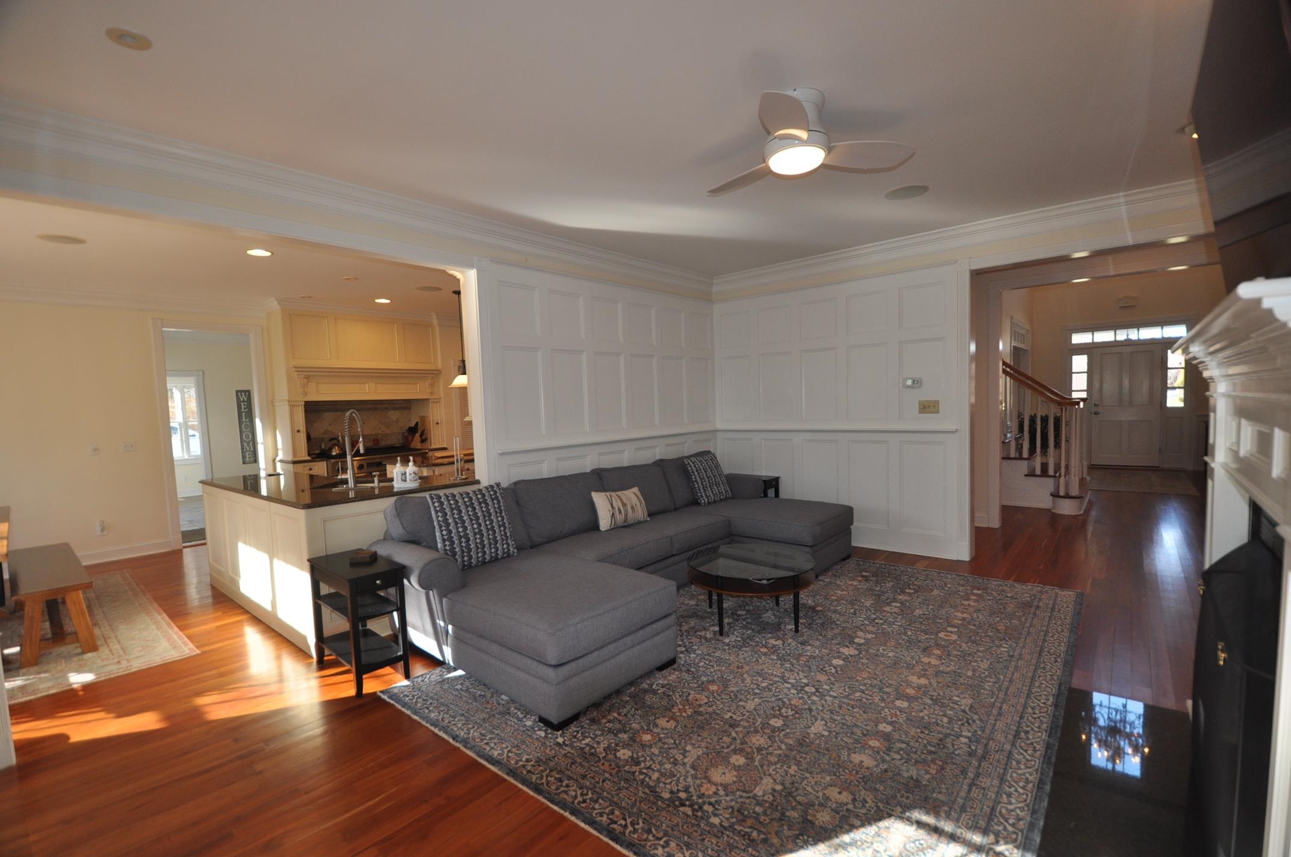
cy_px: 428
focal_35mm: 15
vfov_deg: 77.2
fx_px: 537
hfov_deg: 100.5
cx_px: 646
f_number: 3.5
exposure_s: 1/160
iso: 400
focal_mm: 10
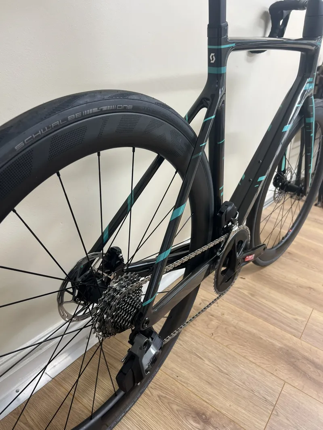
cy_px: 215
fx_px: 323
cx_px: 162
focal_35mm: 26
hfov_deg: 53.1
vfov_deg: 67.3
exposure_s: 1/100
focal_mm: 5.7
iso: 80
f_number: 1.5
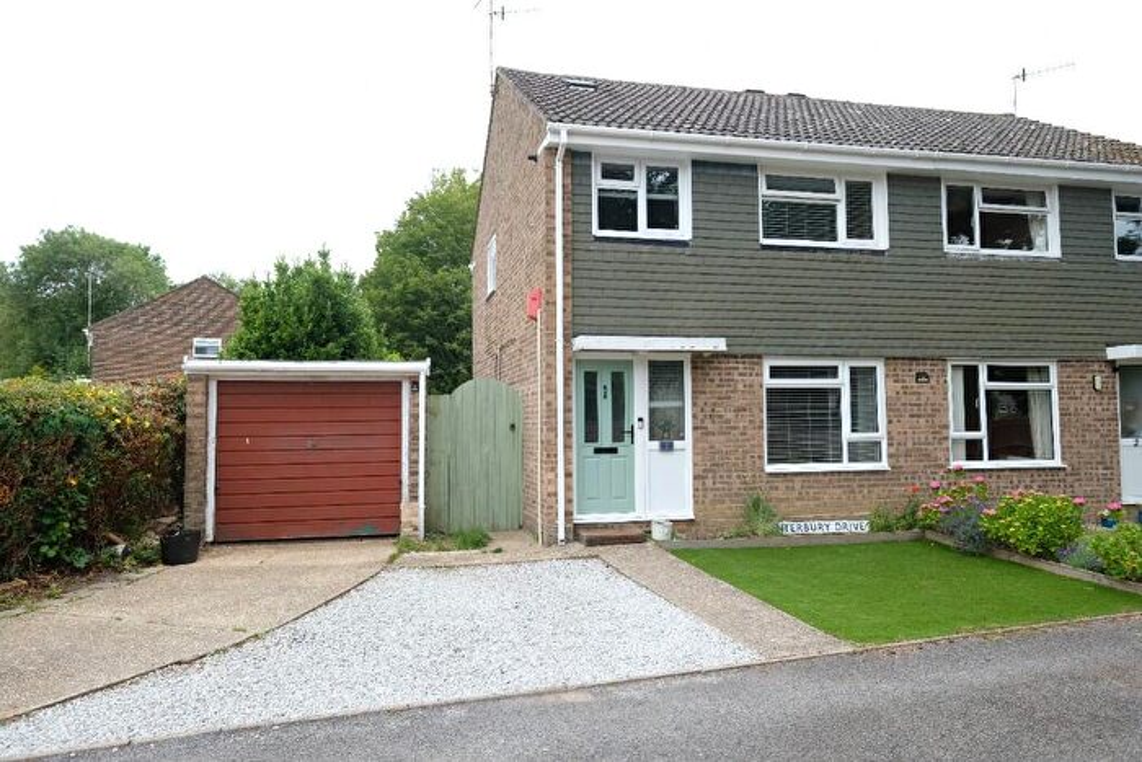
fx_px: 761
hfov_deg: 73.7
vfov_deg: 53.2
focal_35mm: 24
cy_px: 381
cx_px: 571
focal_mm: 15.9
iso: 200
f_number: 5
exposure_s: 1/210
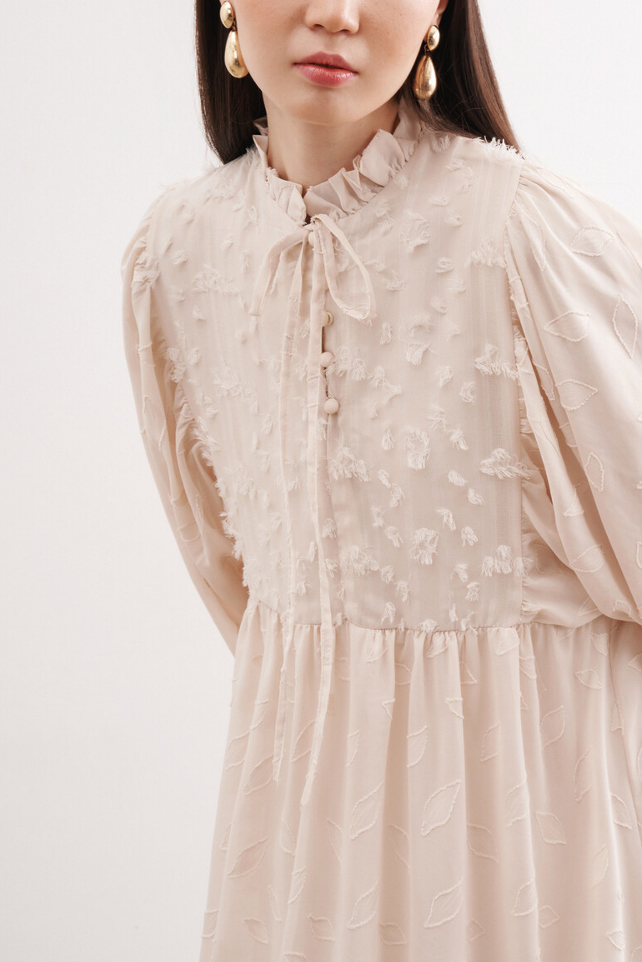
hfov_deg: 20.2
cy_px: 376
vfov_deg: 30.0
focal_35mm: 67
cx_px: 432
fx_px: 1792
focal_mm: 43
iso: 400
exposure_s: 1/160
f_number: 11
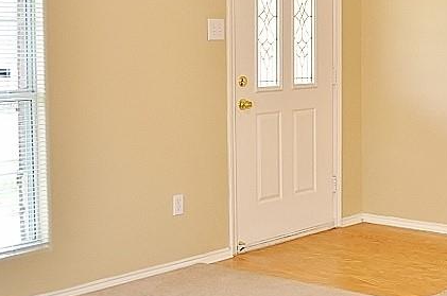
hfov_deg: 25.8
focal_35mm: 73
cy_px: 79
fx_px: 905
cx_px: 487
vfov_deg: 18.5
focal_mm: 20
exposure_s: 1/60
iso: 800
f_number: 3.8
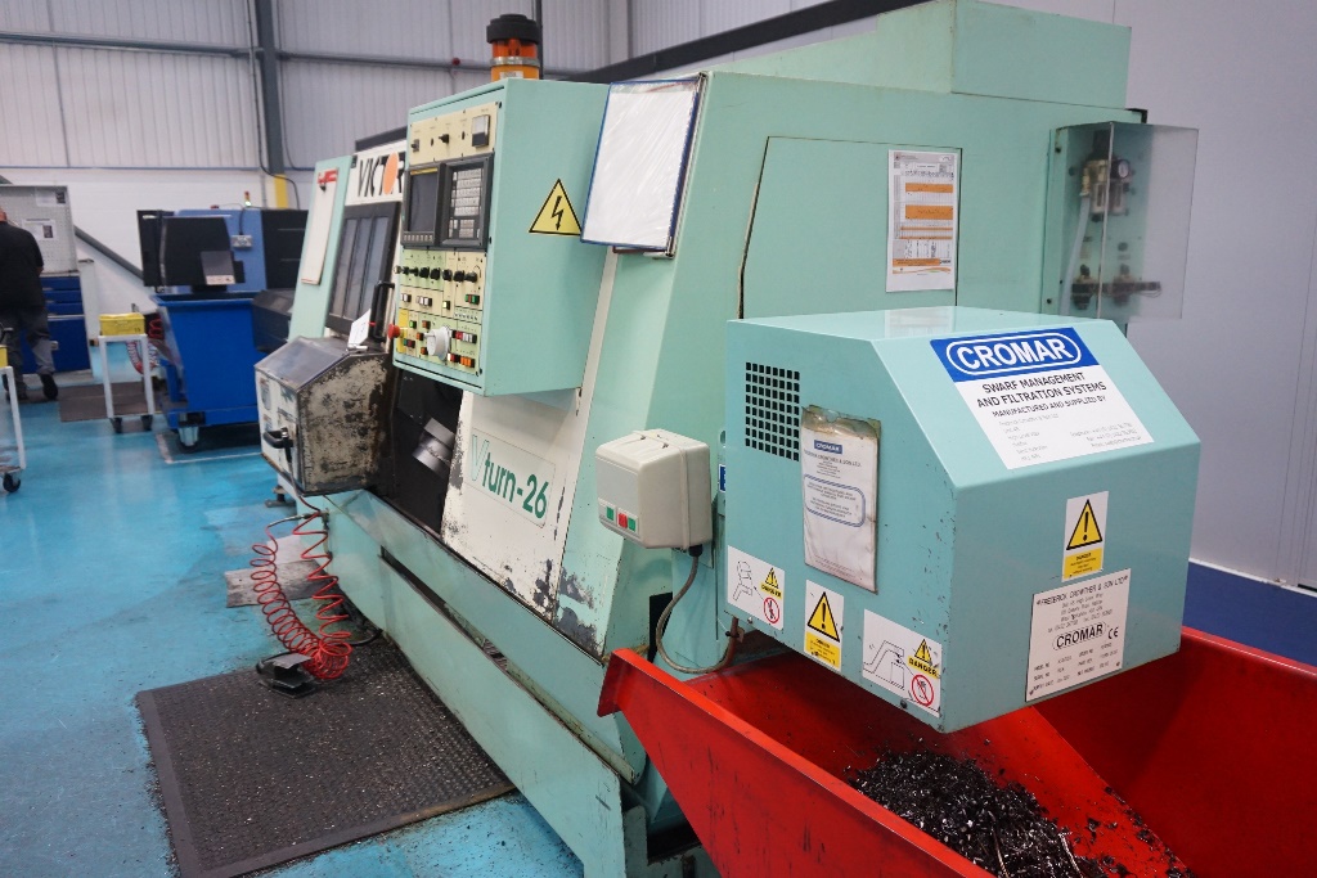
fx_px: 1043
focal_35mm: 28
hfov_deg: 64.5
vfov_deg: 45.7
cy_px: 439
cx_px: 658
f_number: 4
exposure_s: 1/160
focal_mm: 19
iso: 1600
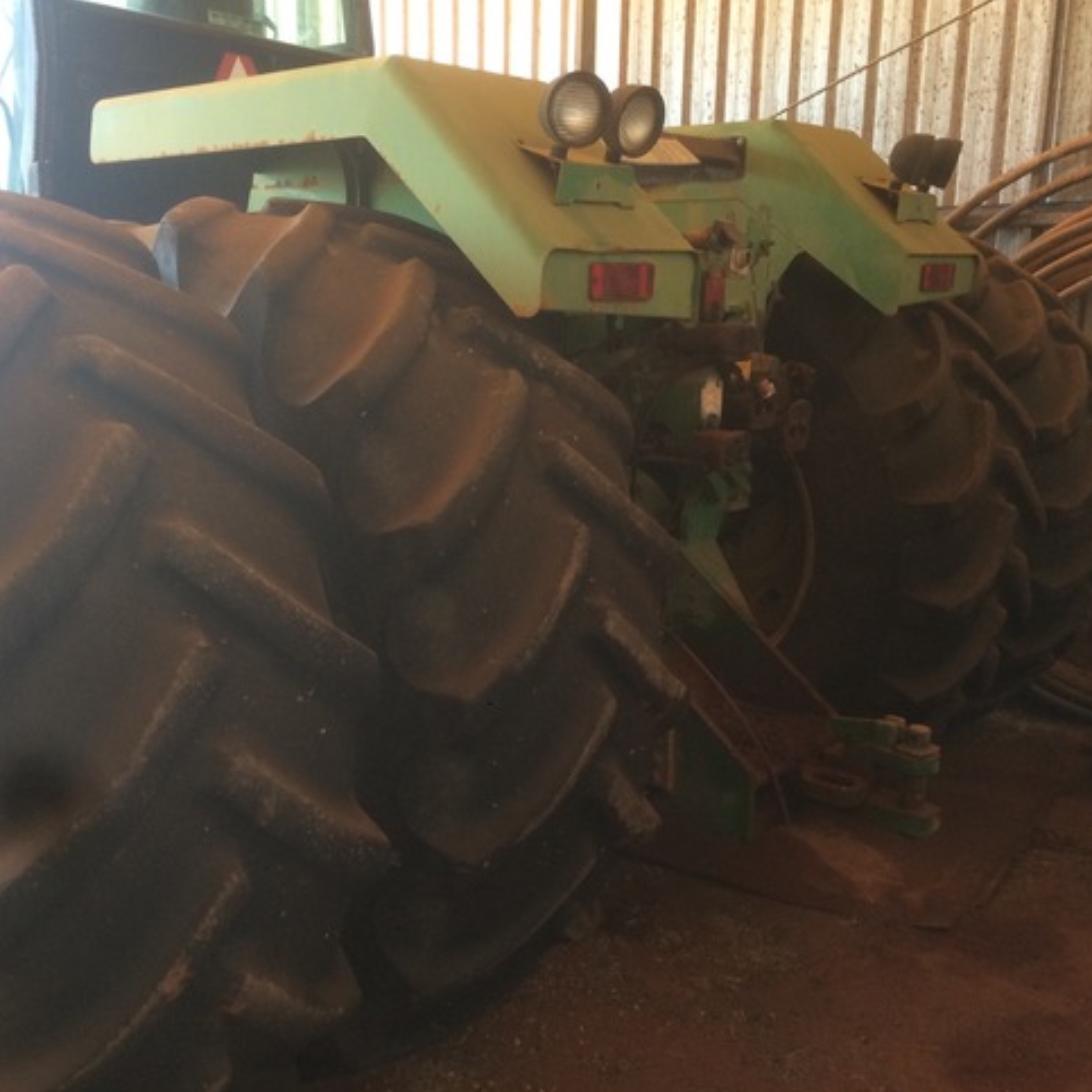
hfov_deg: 47.1
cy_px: 537
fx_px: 1249
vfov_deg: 47.2
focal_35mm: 35
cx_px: 470
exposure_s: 1/33
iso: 50
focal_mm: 4.15
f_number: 2.2
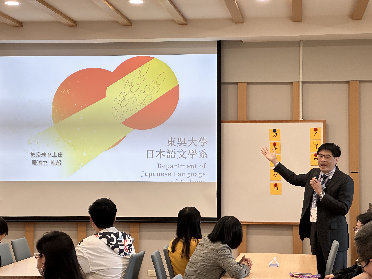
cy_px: 140
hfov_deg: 25.0
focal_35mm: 78
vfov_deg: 18.9
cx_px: 188
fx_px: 838
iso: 125
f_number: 2.8
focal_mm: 9
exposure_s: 1/120
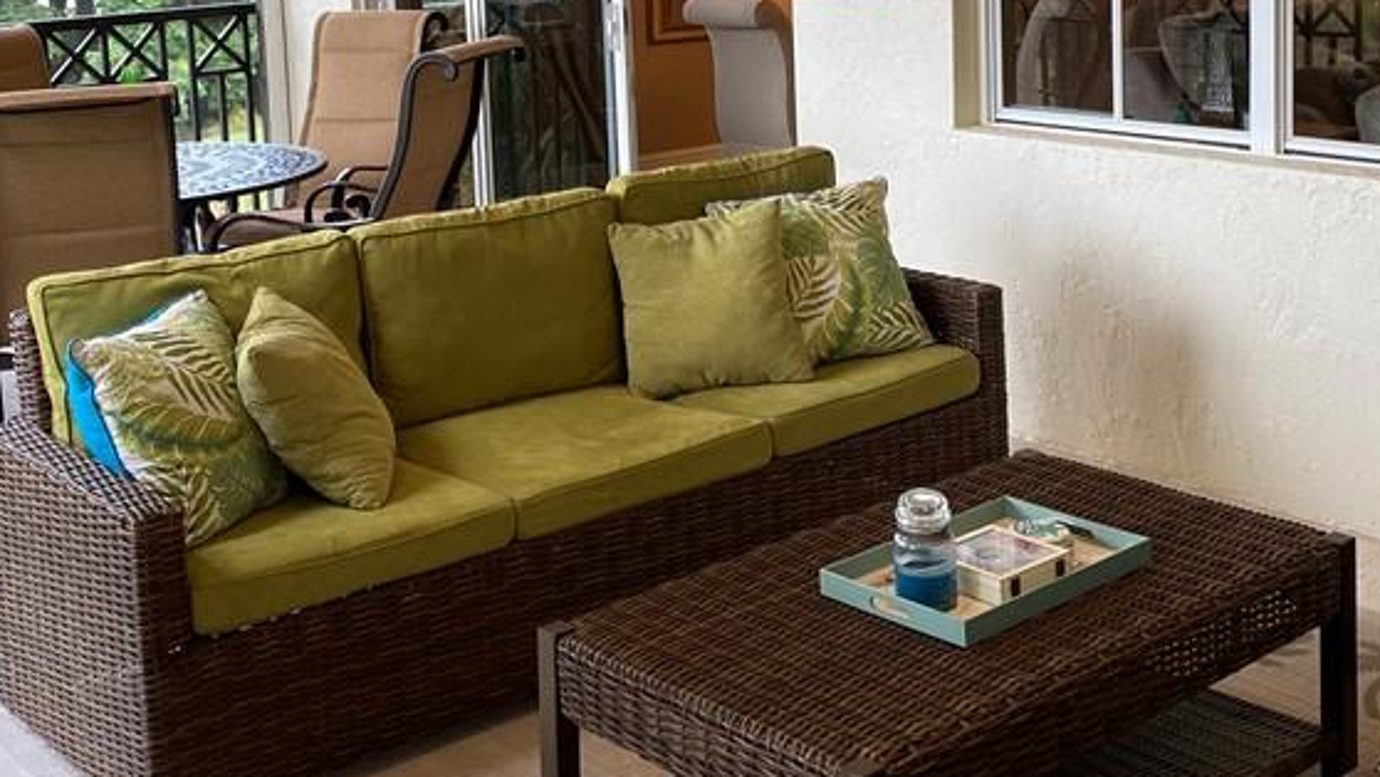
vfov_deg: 22.4
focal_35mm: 52
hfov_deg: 39.8
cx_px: 742
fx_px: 1903
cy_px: 62
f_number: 1.8
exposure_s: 1/60
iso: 64
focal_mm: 4.25
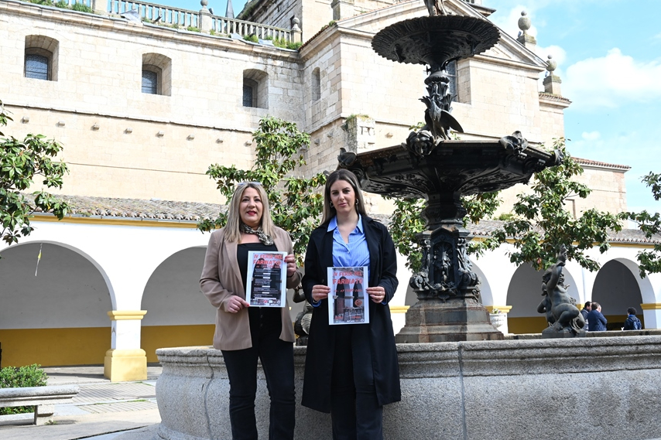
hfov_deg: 49.5
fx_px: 716
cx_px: 347
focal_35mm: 39
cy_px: 210
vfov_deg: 34.2
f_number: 10
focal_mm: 37
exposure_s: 1/320
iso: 800
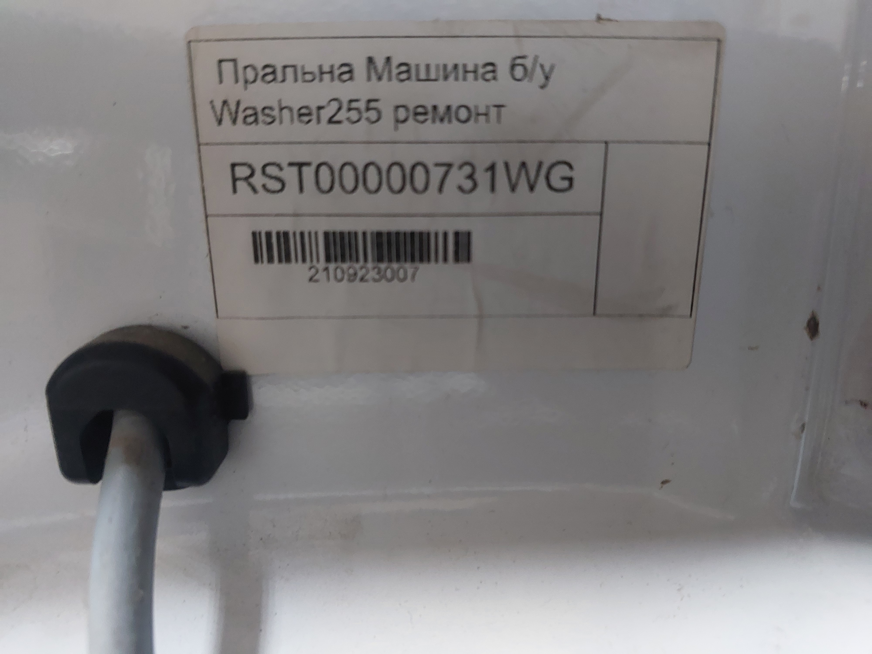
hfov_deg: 73.9
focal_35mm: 23
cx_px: 436
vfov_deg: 58.9
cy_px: 327
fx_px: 579
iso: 500
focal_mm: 5.06
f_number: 1.8
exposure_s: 1/25
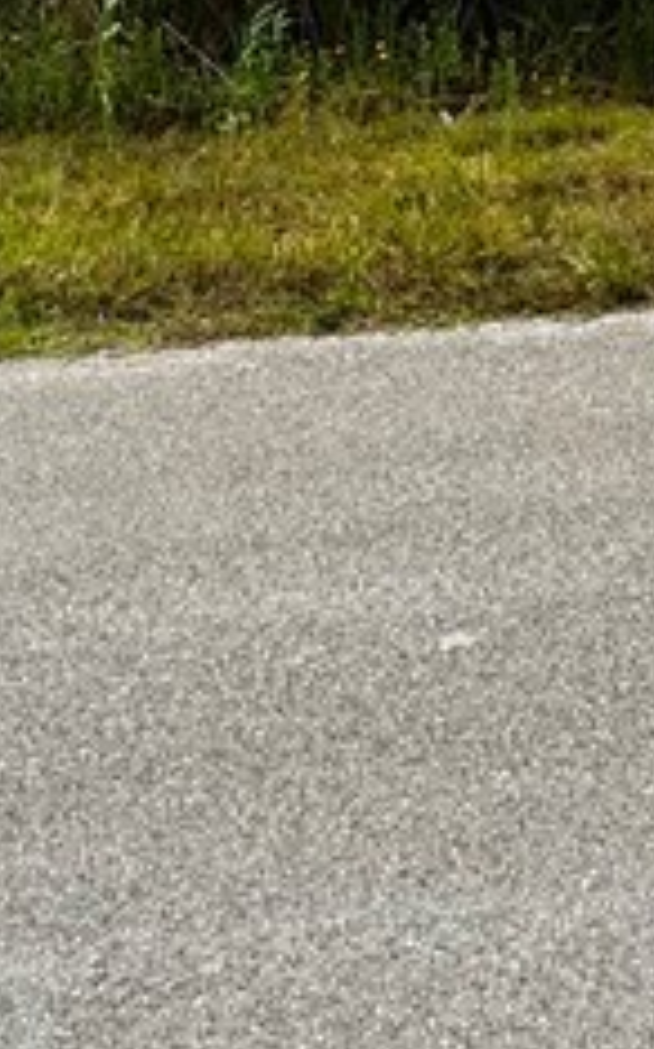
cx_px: 600
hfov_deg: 19.6
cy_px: -296
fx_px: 1856
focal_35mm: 65
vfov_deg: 26.9
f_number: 2.2
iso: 50
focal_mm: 2.22
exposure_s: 1/1078
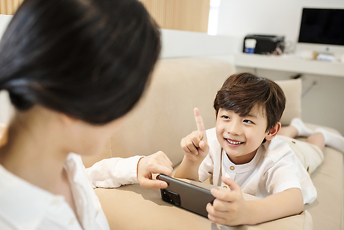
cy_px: 115
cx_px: 172
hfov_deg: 54.4
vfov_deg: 37.9
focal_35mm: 35
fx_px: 334
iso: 500
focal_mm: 35
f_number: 2.5
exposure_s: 1/125
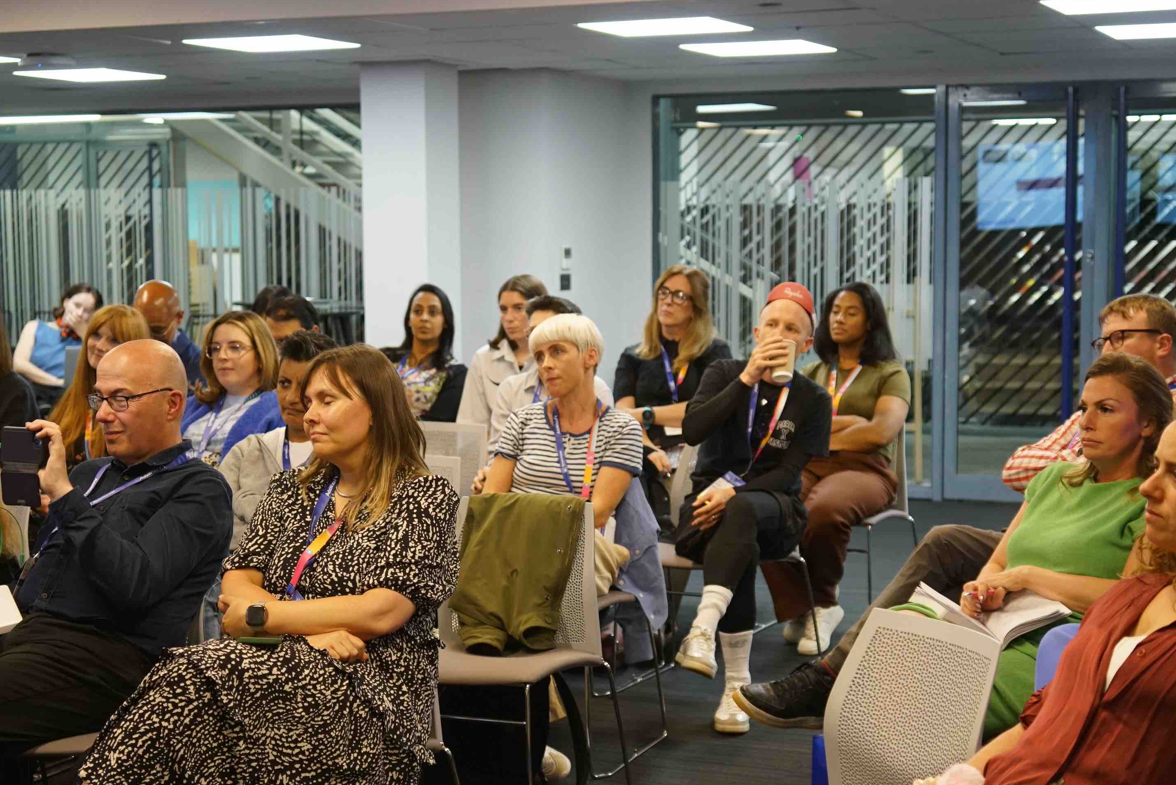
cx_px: 564
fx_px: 2059
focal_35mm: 63
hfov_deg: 31.9
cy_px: 465
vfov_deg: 21.6
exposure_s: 1/160
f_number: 2.8
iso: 1600
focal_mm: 35
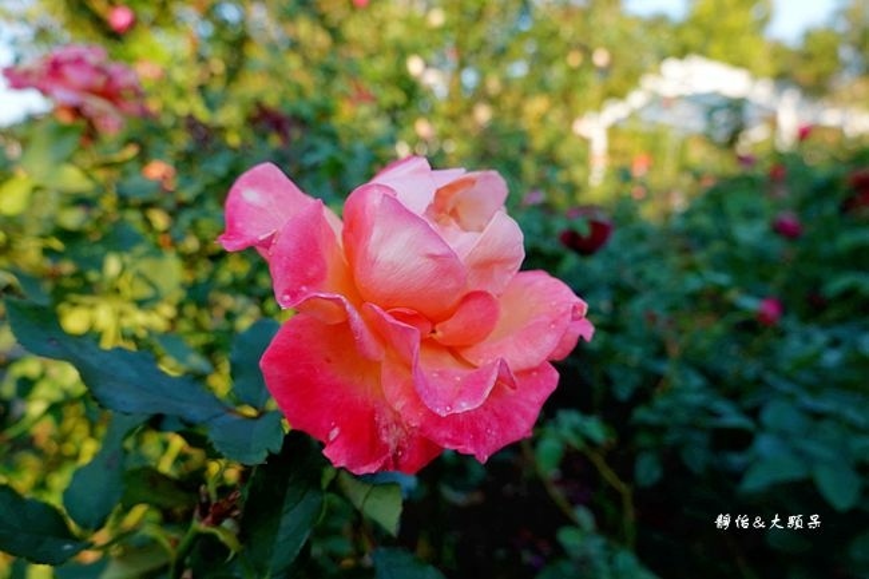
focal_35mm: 24
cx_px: 434
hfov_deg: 73.8
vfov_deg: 53.1
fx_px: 579
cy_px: 290
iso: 125
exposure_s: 1/250
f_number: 3.2
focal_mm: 9
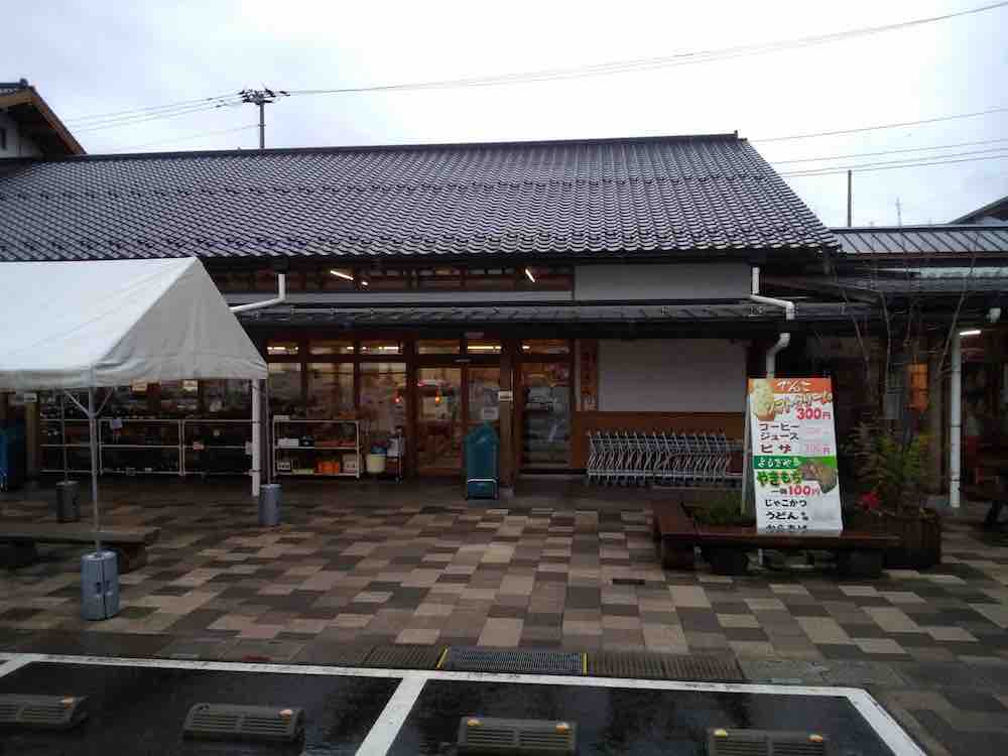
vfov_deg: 51.4
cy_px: 378
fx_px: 786
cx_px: 504
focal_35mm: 27
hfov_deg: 65.3
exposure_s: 1/120
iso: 64
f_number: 2.4
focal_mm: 2.87
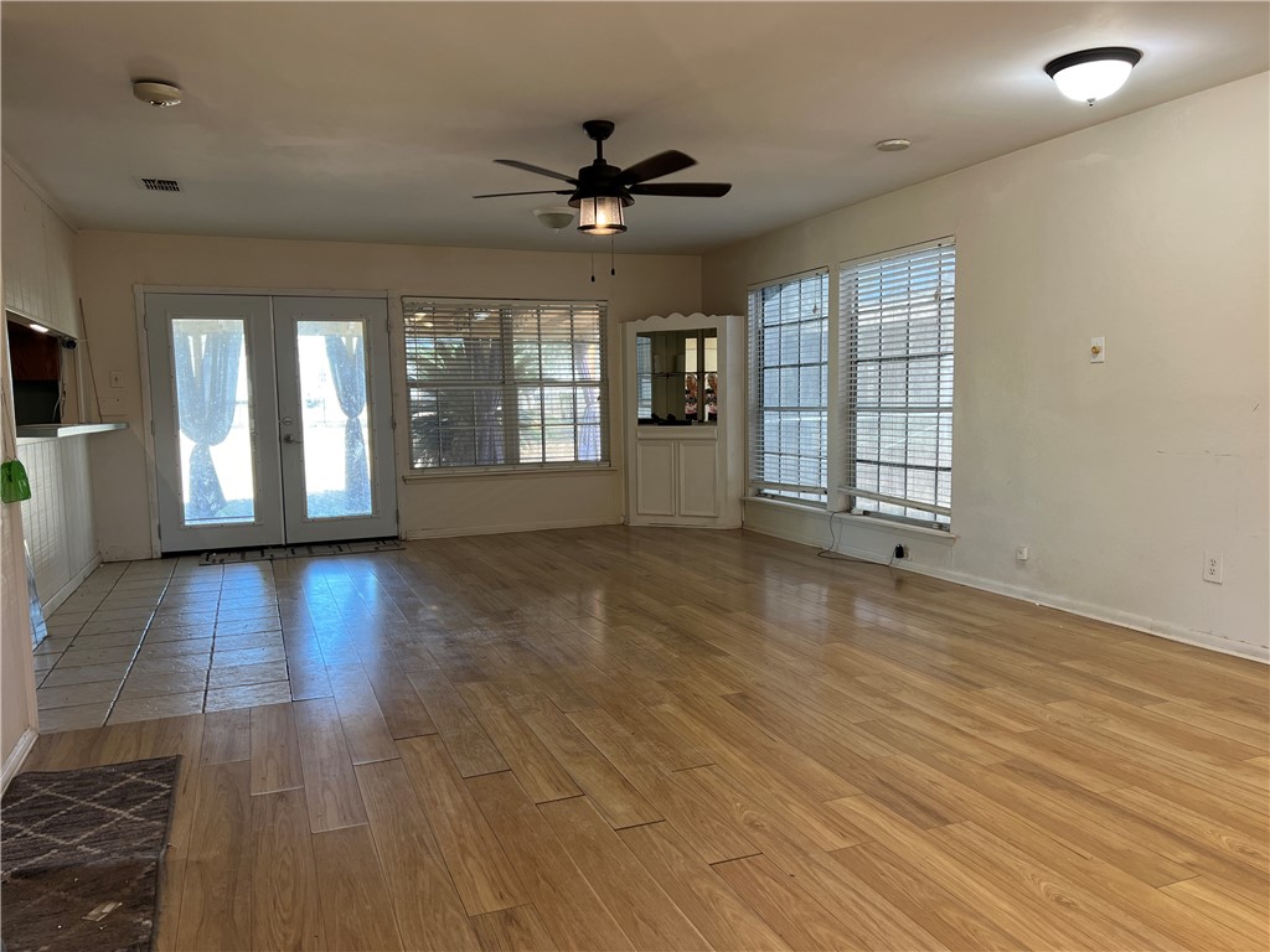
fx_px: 954
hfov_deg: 67.3
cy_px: 476
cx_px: 635
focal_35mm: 26
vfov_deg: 53.1
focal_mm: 5.7
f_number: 1.5
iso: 100
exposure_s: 1/120
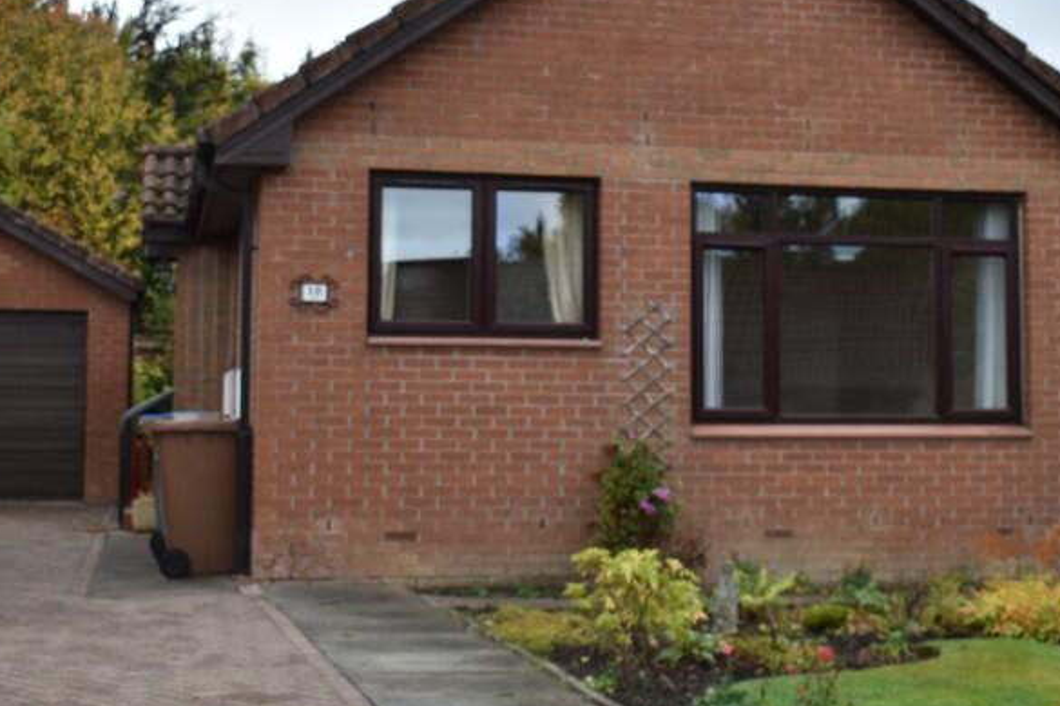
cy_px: 274
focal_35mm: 63
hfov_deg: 31.8
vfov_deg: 21.5
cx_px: 609
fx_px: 1855
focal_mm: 24
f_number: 4.5
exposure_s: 1/160
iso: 100
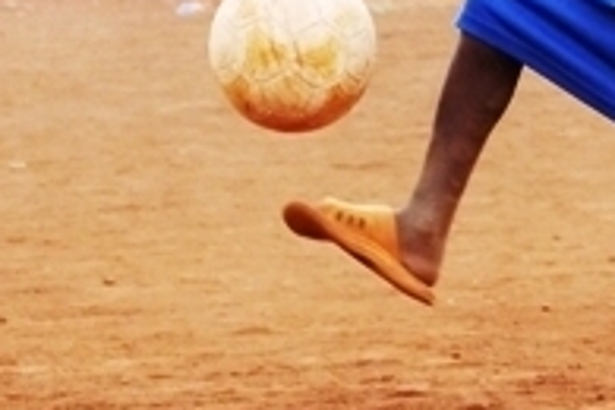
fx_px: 5056
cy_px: 3
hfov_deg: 6.9
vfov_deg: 4.6
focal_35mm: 296
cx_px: 511
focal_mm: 60
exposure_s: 1/250
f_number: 5.6
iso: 1600
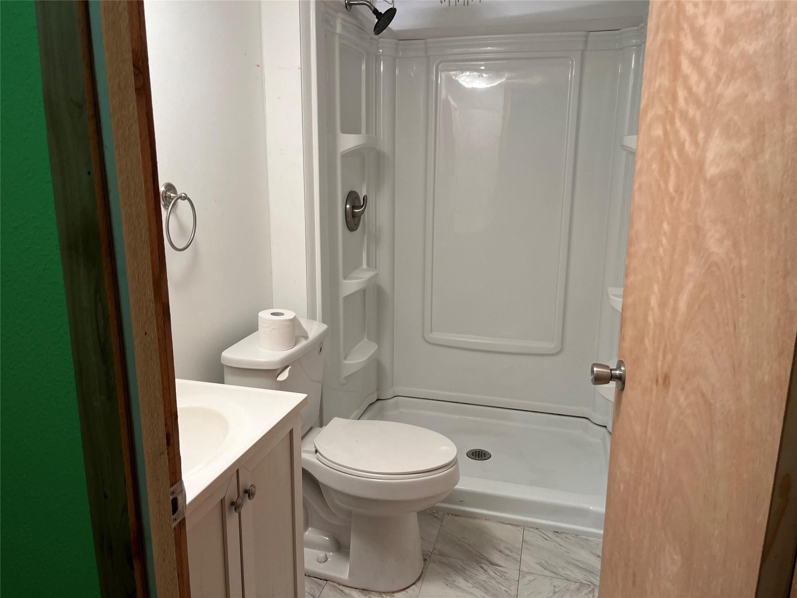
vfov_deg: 53.1
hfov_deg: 67.3
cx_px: 398
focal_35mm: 26
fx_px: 599
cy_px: 299
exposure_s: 1/60
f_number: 1.6
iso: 64
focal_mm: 5.1
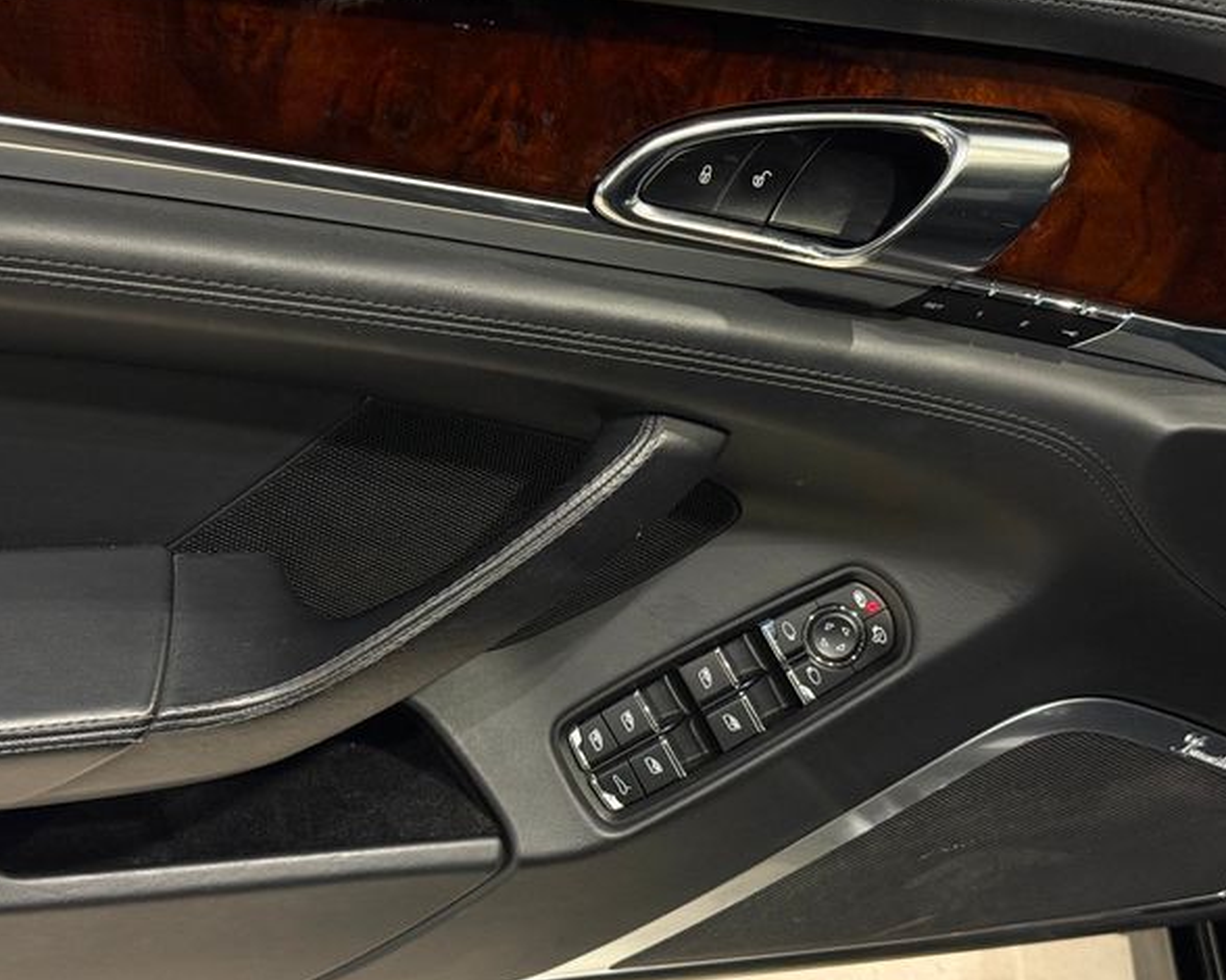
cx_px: 584
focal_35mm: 51
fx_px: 1850
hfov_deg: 36.7
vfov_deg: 29.7
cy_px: 486
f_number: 1.78
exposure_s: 1/120
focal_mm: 6.76
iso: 400
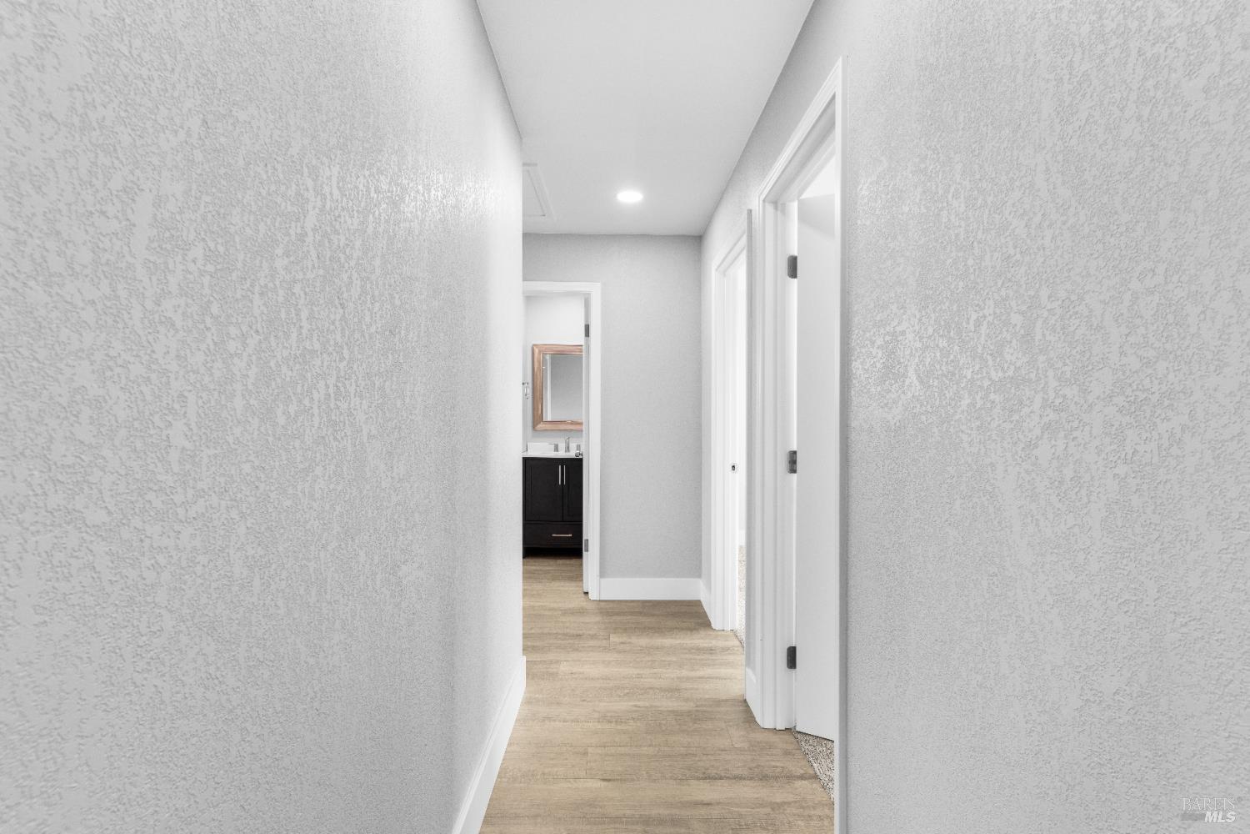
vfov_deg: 70.4
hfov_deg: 93.3
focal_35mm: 17
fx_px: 590
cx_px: 625
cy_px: 417
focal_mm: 17
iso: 400
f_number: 9
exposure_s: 1/20
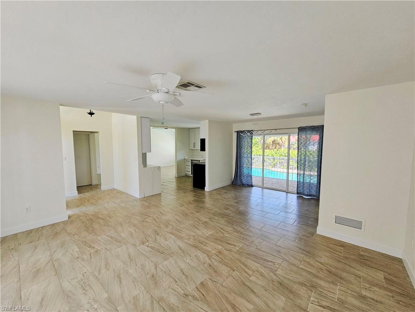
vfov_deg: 89.9
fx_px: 156
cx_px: 208
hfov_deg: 106.2
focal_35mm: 13
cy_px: 156
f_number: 2.2
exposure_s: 1/120
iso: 64
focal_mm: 2.2
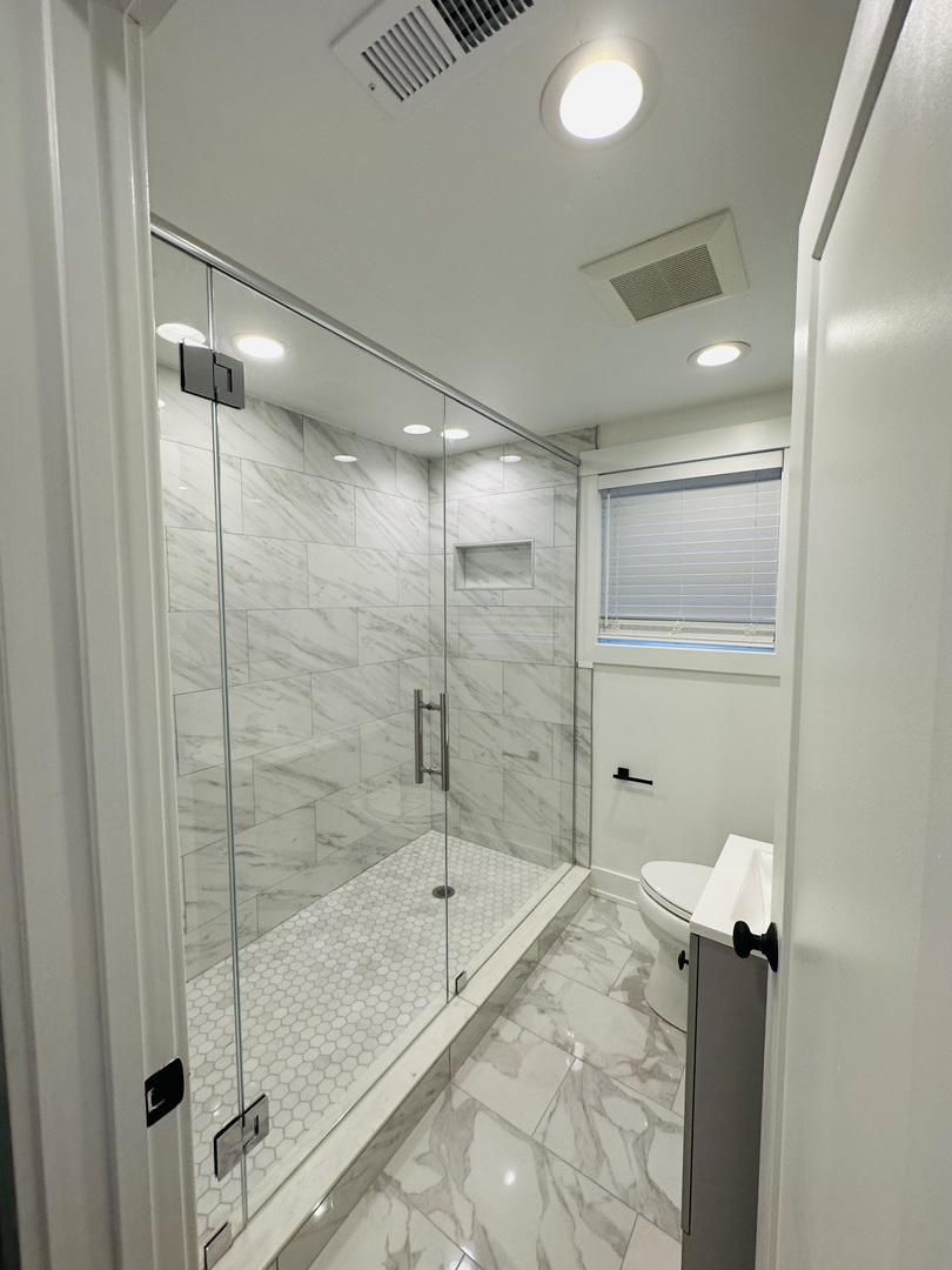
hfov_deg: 85.7
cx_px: 476
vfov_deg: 102.1
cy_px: 635
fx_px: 513
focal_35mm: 14
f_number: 2.2
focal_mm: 2.22
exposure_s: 1/120
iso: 80
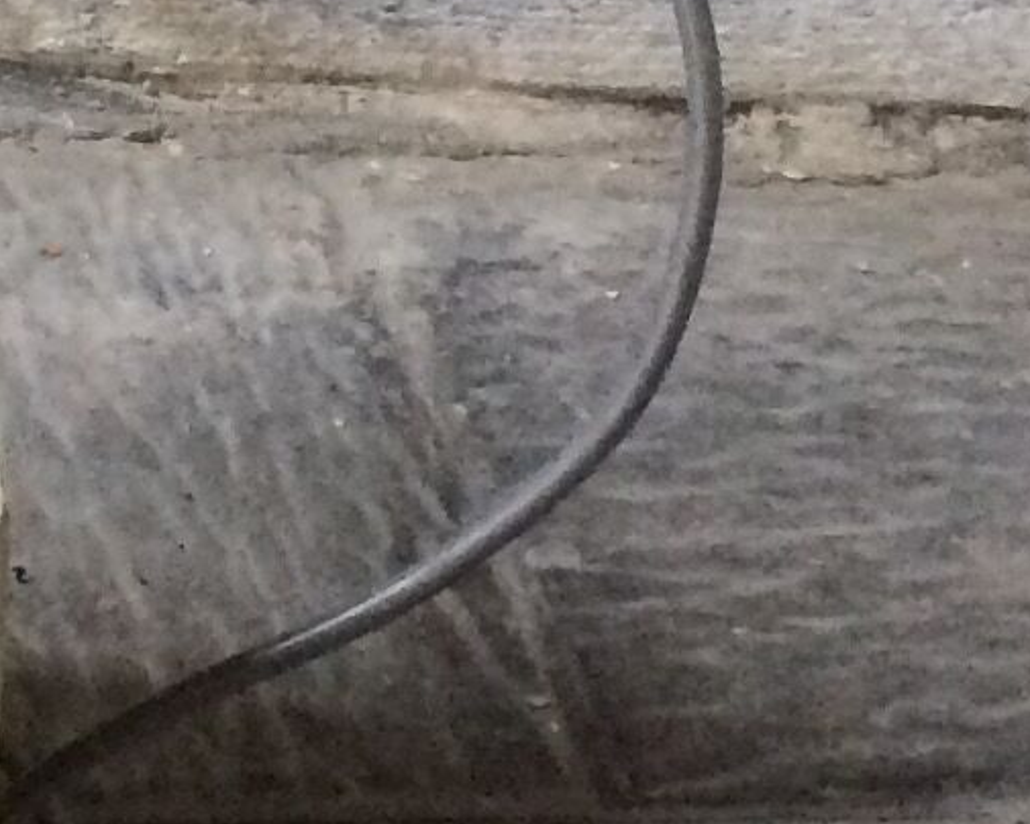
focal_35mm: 183
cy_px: -1030
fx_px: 5579
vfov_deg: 7.9
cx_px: -869
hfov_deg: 9.9
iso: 250
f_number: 2.2
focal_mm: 4.15
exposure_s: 1/33
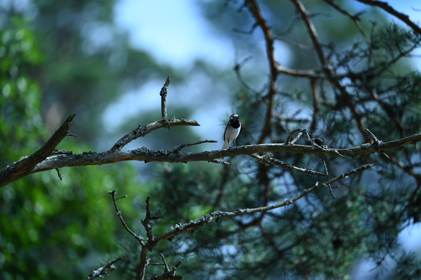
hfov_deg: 4.1
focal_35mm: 500
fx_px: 5843
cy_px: 140
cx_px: 210
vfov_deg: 2.7
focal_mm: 500
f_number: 6.7
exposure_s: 1/250
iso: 100
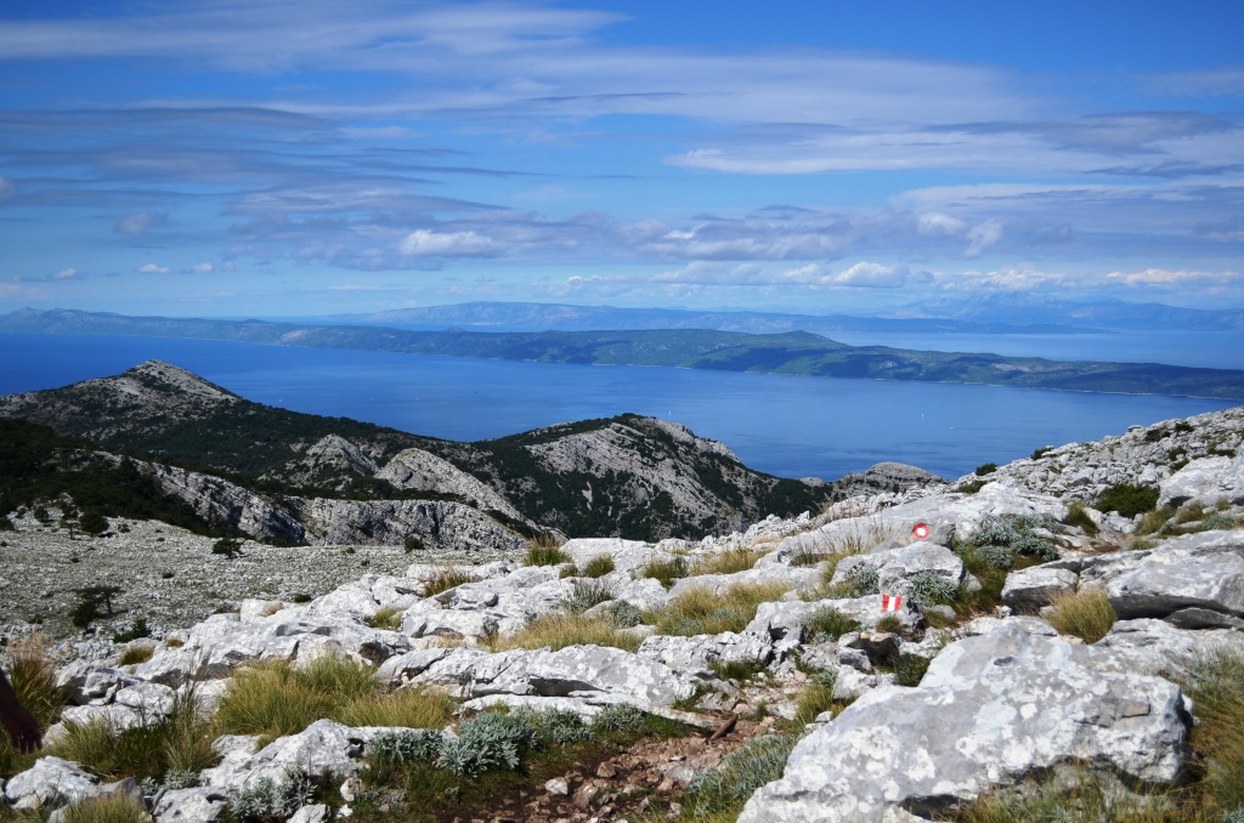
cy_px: 412
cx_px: 622
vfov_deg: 30.7
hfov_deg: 45.0
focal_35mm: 44
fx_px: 1500
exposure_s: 1/2500
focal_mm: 29
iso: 160
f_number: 4.5
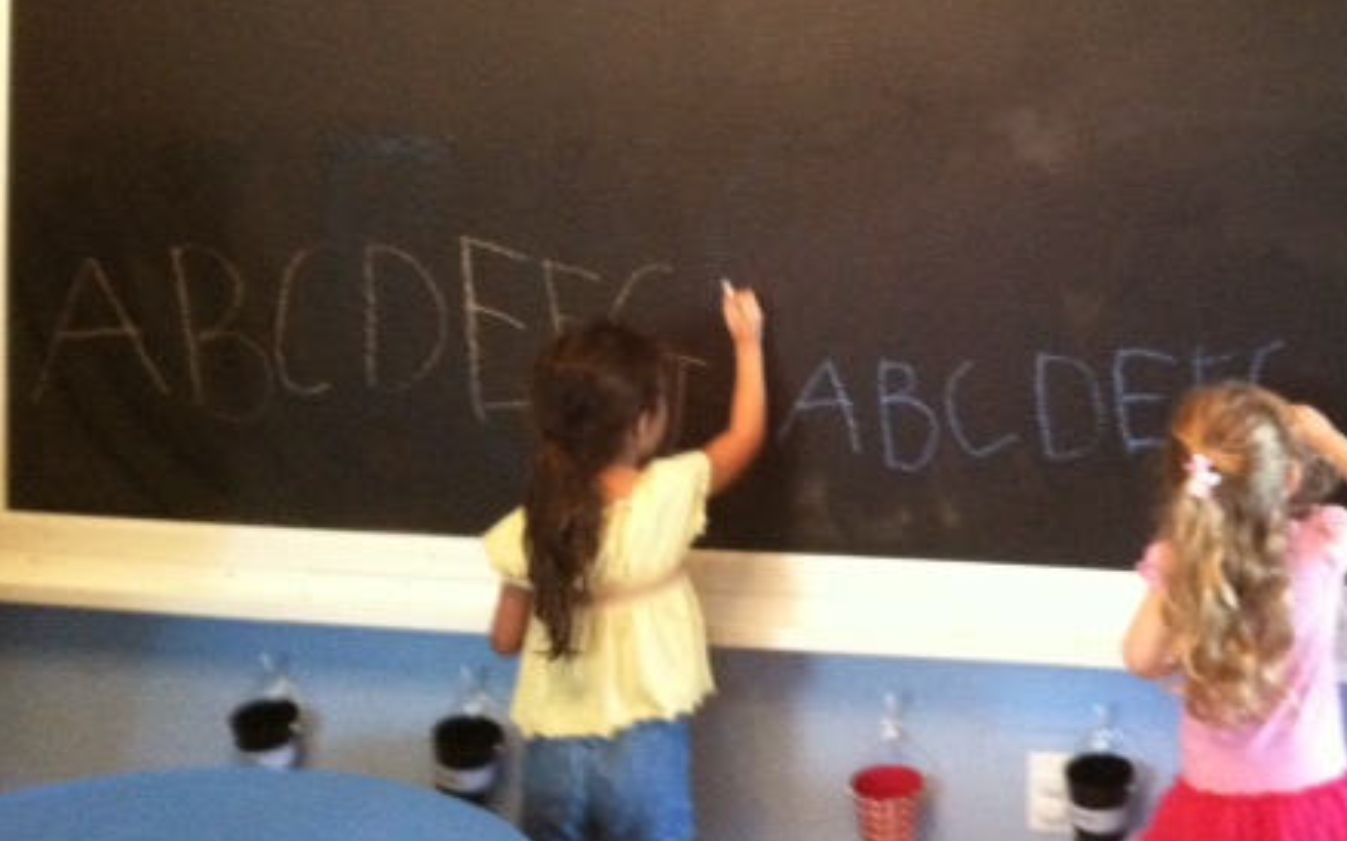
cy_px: 132
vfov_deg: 23.5
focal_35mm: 54
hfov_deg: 37.0
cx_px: 927
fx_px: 1982
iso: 500
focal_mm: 3.85
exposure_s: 1/15
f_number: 2.8
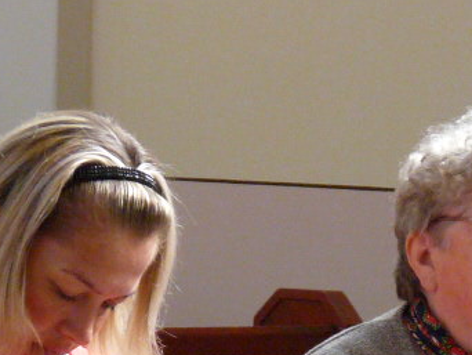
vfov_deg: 3.1
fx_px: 6604
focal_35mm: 484
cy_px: 316
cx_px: 287
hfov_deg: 4.1
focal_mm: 26
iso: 500
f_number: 3.7
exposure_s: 1/200
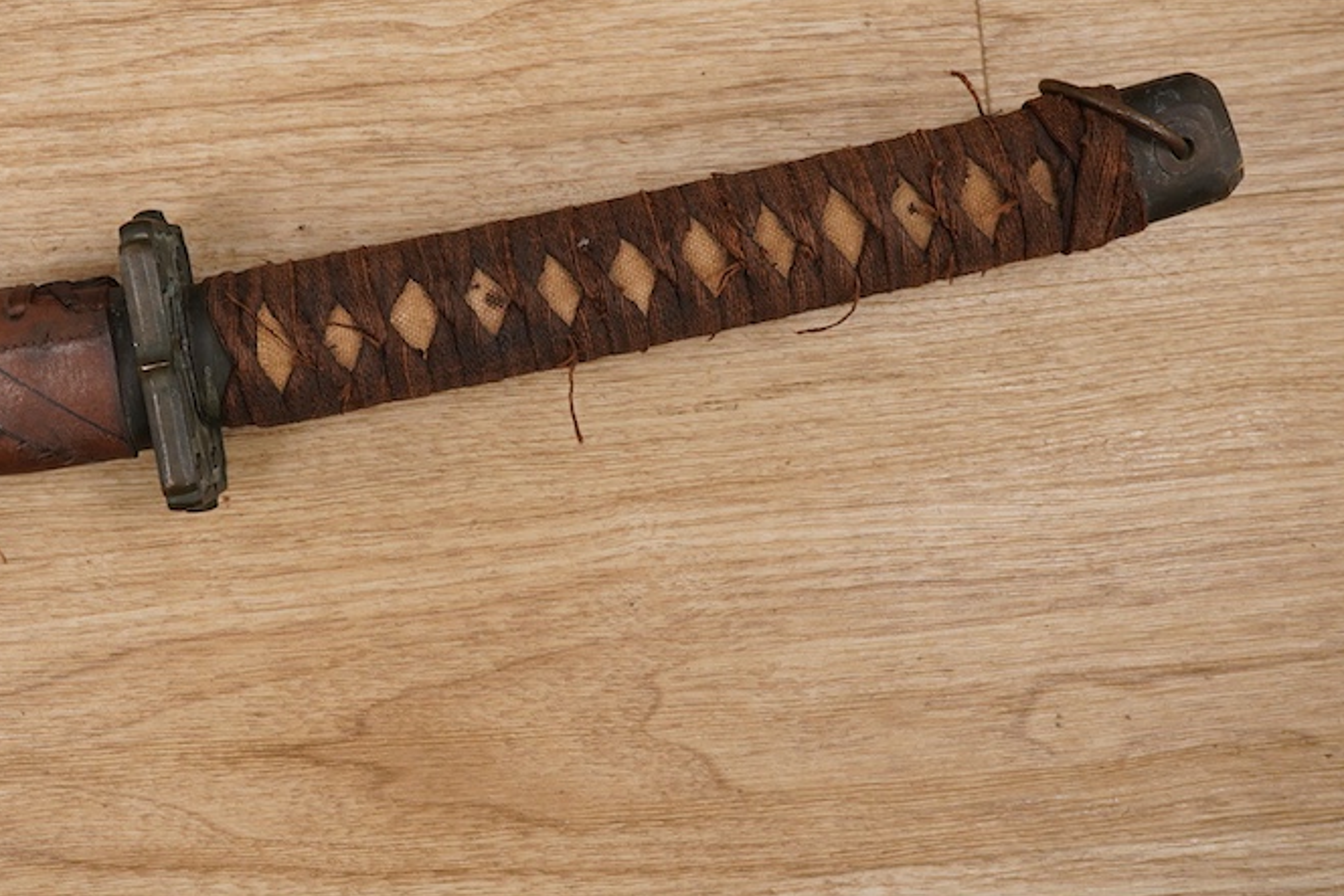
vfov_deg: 22.2
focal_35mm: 61
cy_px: 326
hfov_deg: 32.8
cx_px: 540
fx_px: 2278
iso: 1250
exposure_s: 1/125
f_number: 8
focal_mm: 30
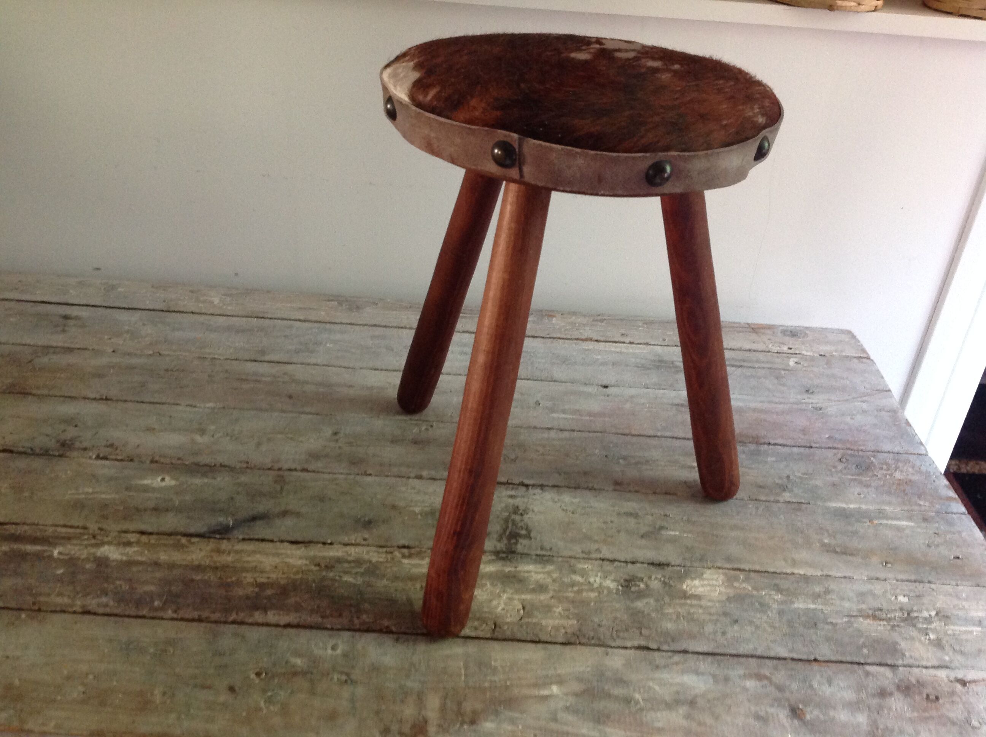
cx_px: 493
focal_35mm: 35
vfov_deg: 40.6
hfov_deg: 52.7
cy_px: 368
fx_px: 995
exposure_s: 1/15
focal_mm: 4.28
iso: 250
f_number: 2.4
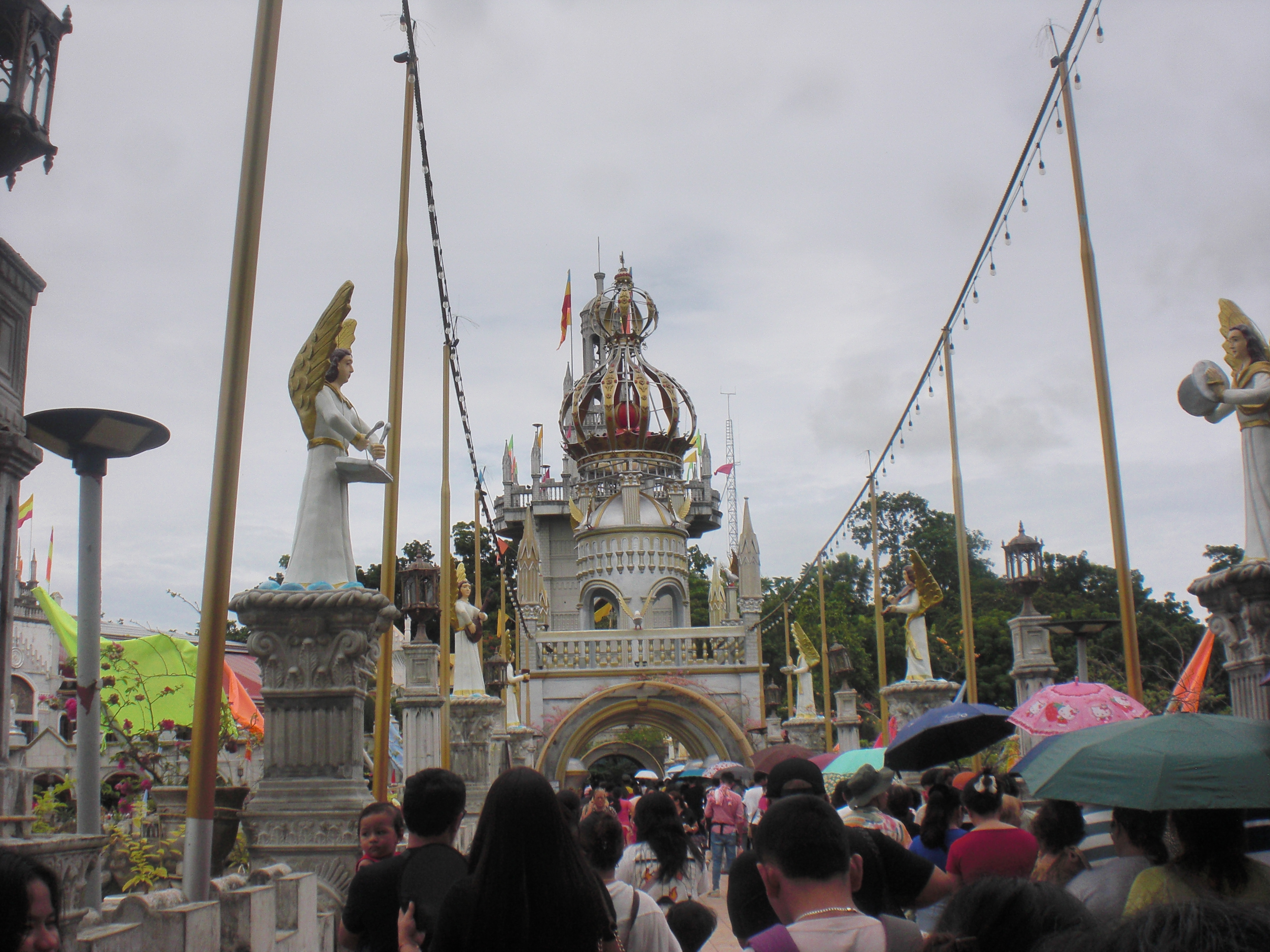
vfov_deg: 37.7
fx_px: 1394
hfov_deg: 49.0
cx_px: 635
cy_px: 476
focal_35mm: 38
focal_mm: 6.3
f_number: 5.6
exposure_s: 1/800
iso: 64
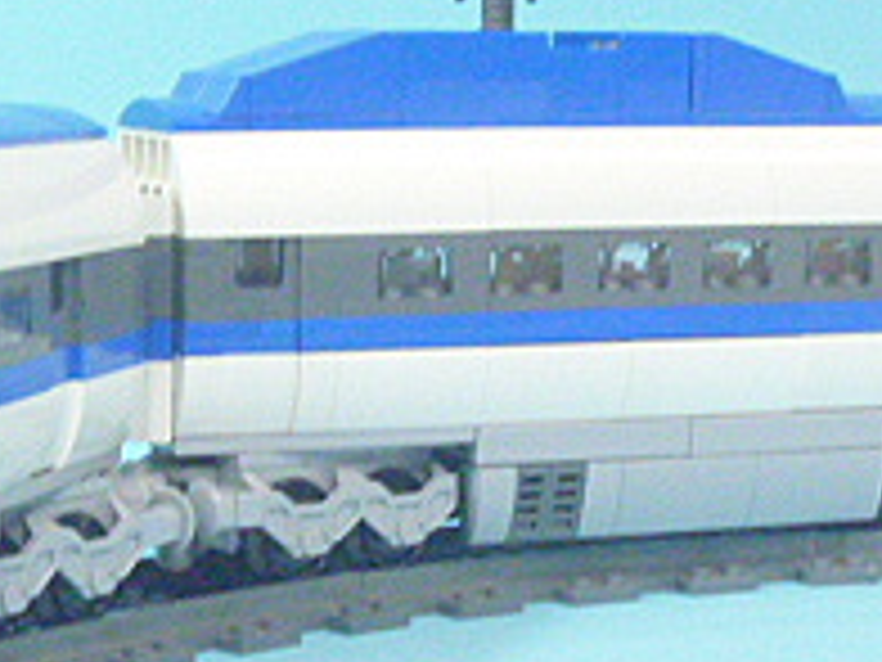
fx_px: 2905
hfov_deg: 17.1
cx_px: 108
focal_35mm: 114
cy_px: 545
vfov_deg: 12.9
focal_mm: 6.3
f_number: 3.5
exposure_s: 1/30
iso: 800
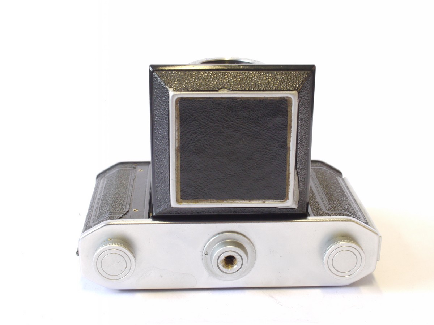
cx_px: 217
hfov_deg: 32.2
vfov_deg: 24.4
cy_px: 162
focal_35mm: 60
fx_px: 752
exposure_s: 1/25
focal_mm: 30
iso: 800
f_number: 10
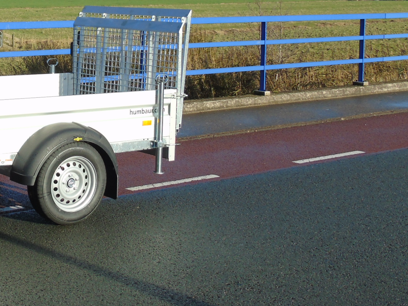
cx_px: 10
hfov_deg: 29.0
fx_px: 743
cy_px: 66
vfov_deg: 23.0
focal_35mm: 63
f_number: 3.6
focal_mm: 5.2
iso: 80
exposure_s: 1/500
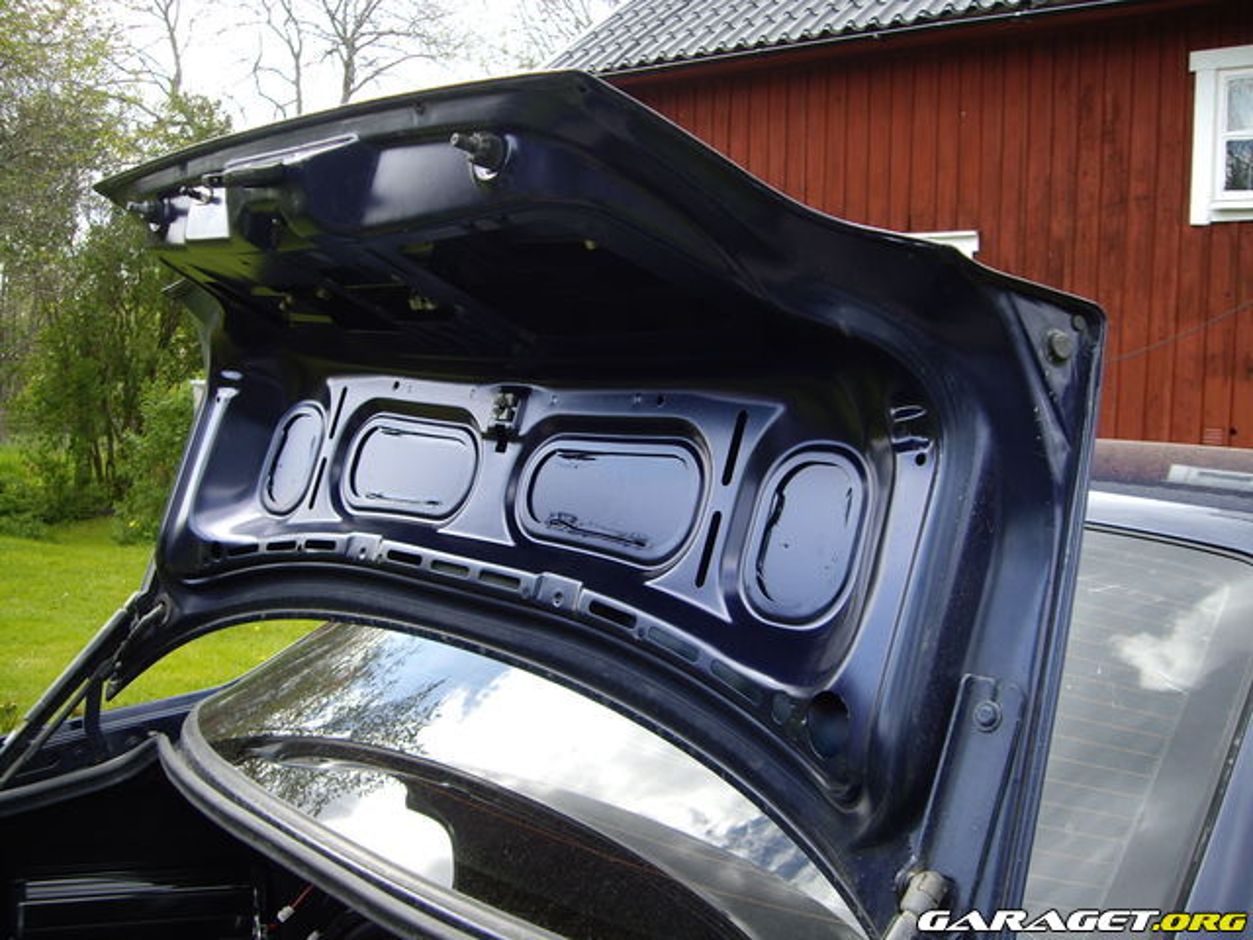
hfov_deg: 49.0
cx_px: 626
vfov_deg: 37.7
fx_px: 1375
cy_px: 470
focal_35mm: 38
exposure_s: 1/125
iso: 50
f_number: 2.7
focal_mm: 6.2
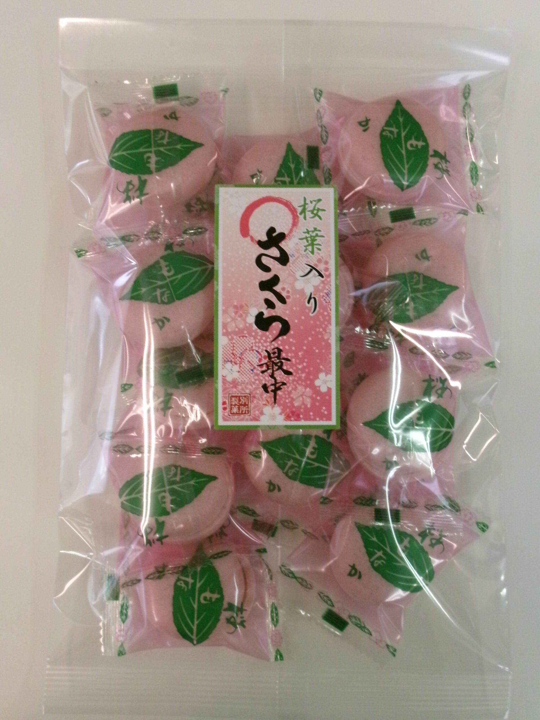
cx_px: 270
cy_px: 360
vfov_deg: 43.9
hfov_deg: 33.6
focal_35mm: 43
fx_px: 894
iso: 800
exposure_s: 1/100
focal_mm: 7.8
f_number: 4.7
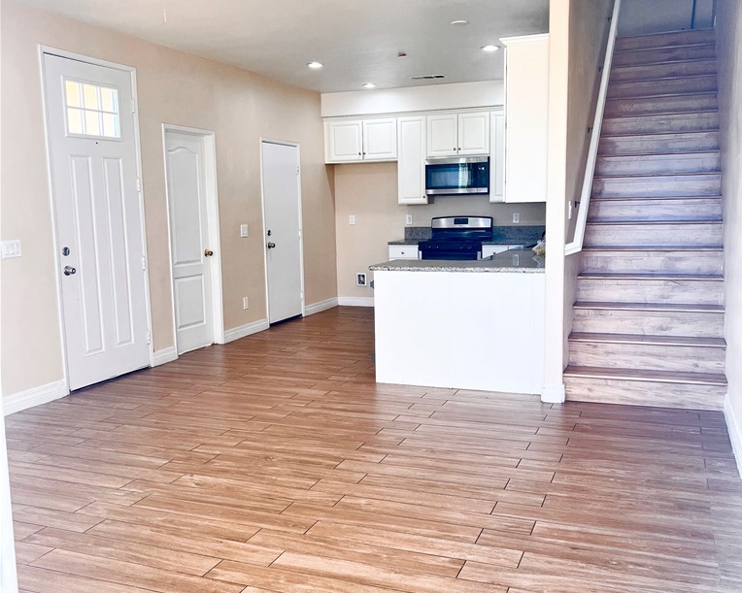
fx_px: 747
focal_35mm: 34
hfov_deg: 52.8
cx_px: 372
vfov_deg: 43.3
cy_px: 303
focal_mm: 5.7
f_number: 1.5
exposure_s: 1/120
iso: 80
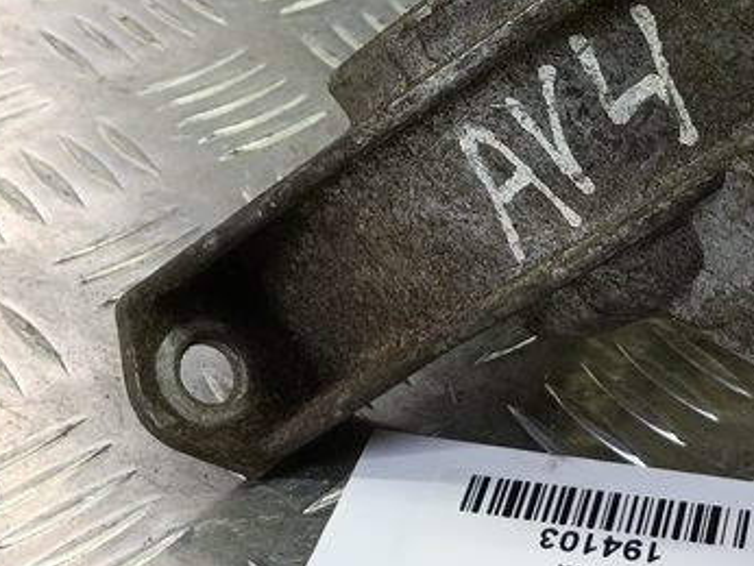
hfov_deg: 27.8
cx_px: 632
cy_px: 118
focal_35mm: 68
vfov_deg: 21.4
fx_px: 1482
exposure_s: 1/50
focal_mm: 4.11
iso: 150
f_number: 1.6
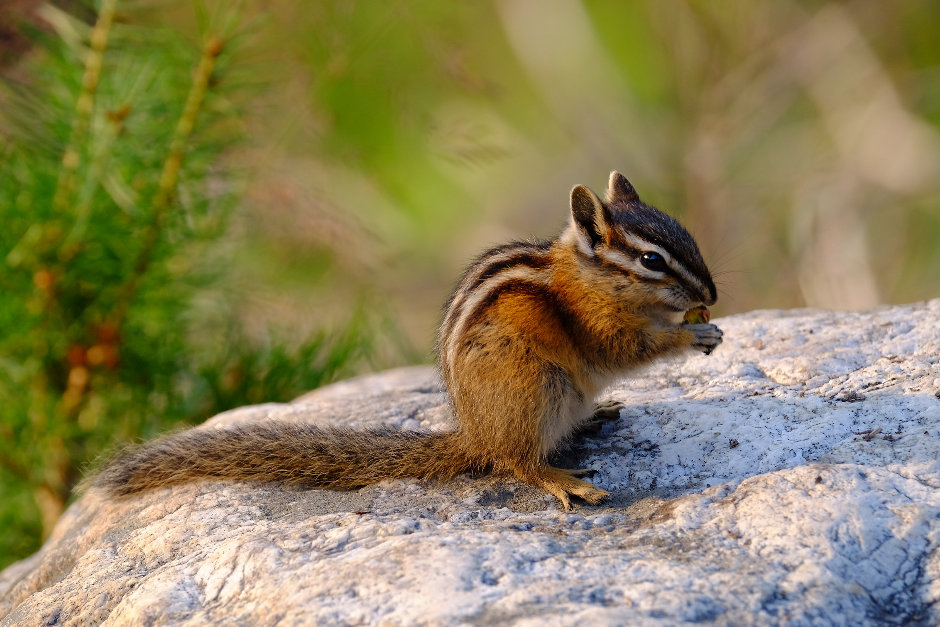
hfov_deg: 3.2
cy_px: 324
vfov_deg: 2.2
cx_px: 465
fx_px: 16604
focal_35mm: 636
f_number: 8
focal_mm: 400
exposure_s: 1/180
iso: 800
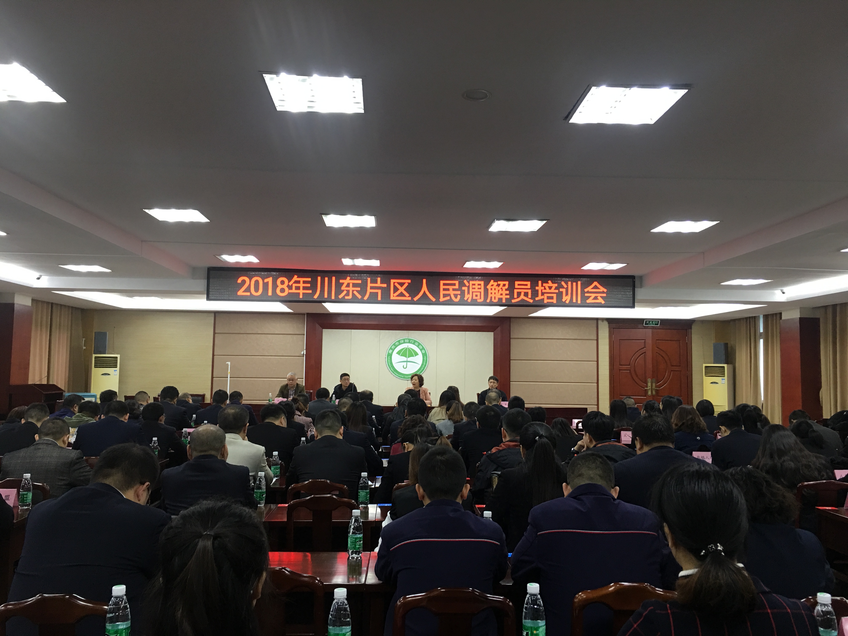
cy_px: 318
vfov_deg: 48.2
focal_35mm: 29
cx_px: 424
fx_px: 710
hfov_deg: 61.7
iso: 64
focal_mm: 4.15
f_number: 2.2
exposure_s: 1/17
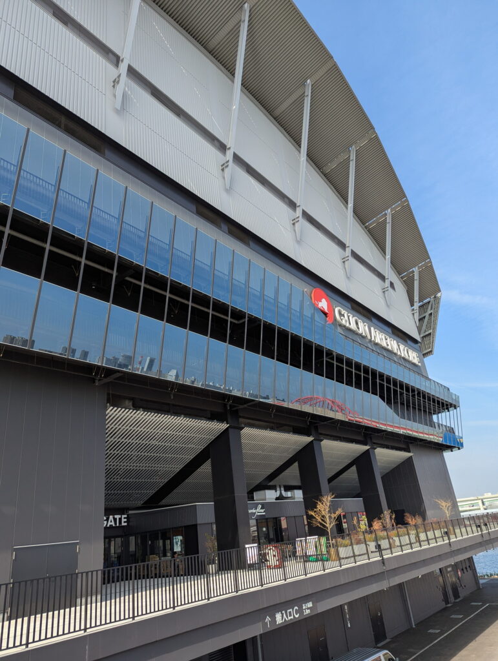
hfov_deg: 56.9
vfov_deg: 71.5
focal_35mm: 24
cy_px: 330
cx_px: 249
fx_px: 459
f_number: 1.85
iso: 43
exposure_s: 1/1230
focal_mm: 6.81
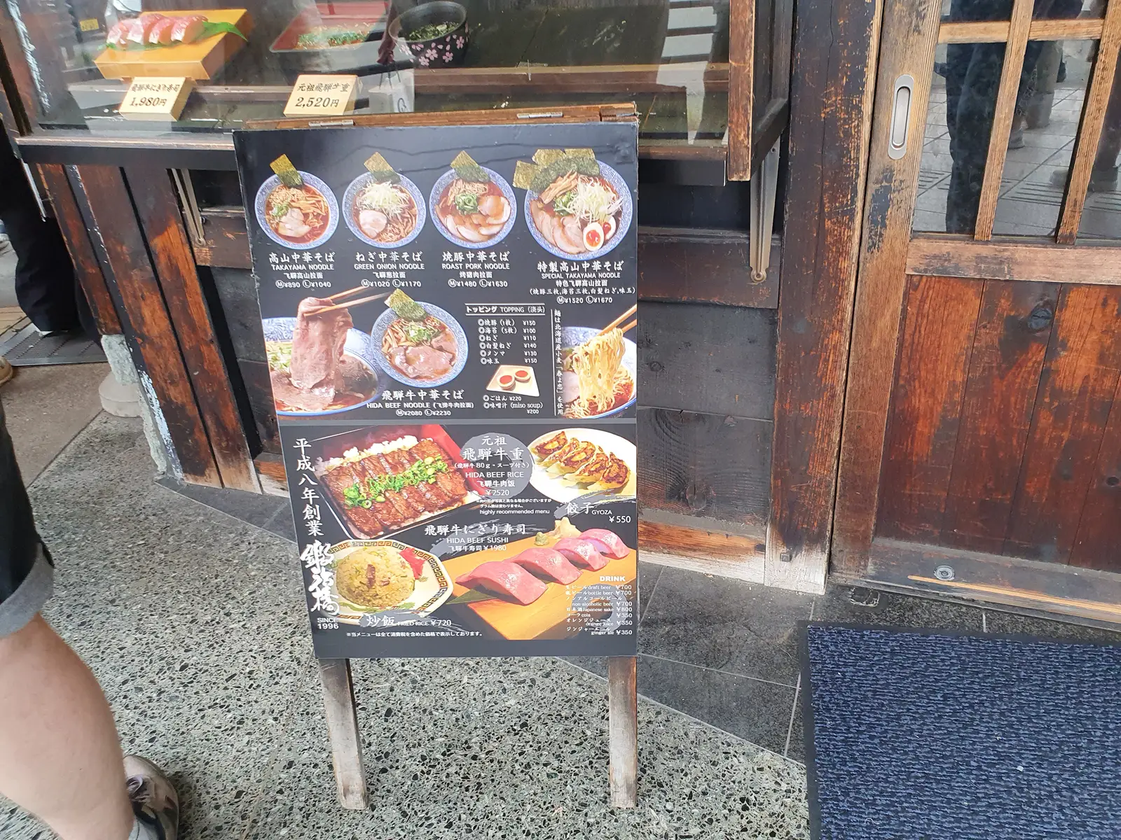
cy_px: 420
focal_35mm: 26
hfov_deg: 67.3
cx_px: 560
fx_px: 842
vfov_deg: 53.1
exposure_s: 1/120
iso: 125
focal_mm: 4.32
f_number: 2.4
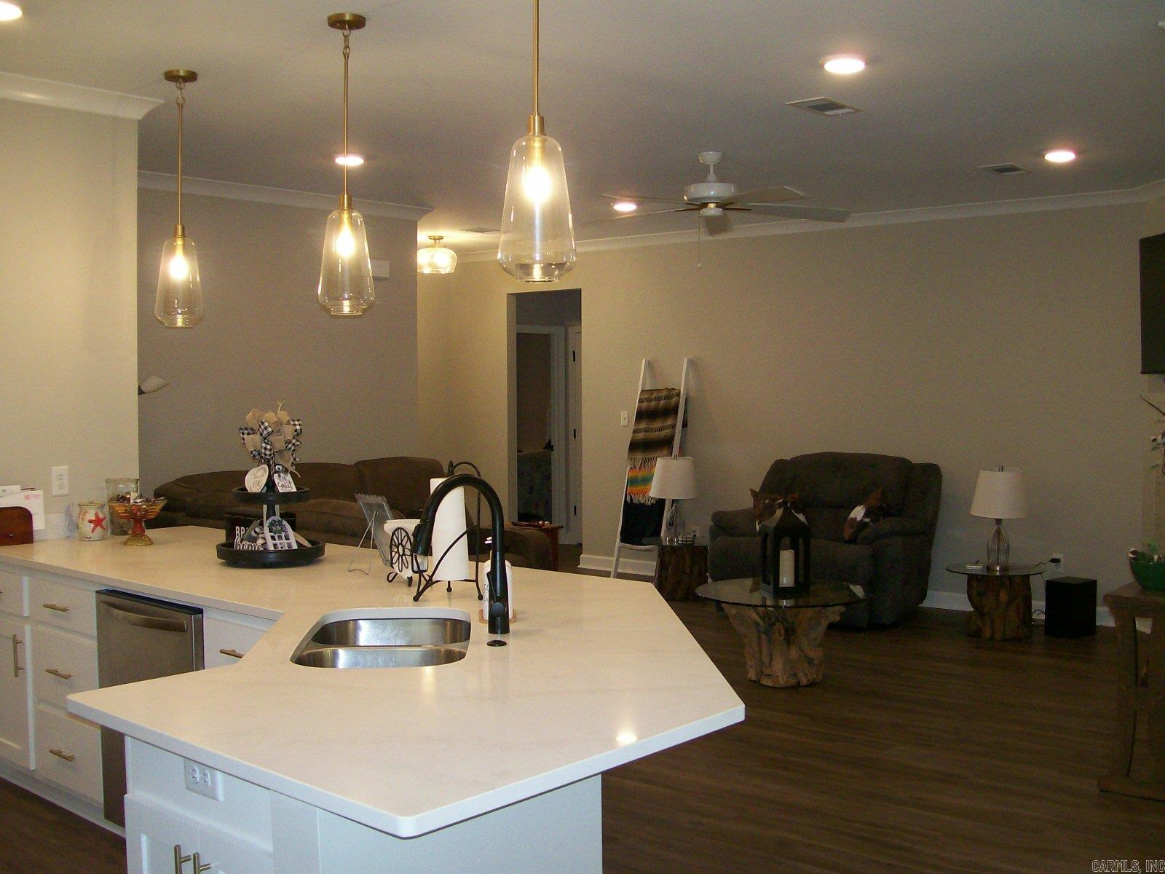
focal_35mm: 36
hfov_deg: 51.4
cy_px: 437
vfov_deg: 39.7
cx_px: 582
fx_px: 1212
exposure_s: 1/64
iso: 140
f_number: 2.7
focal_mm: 6
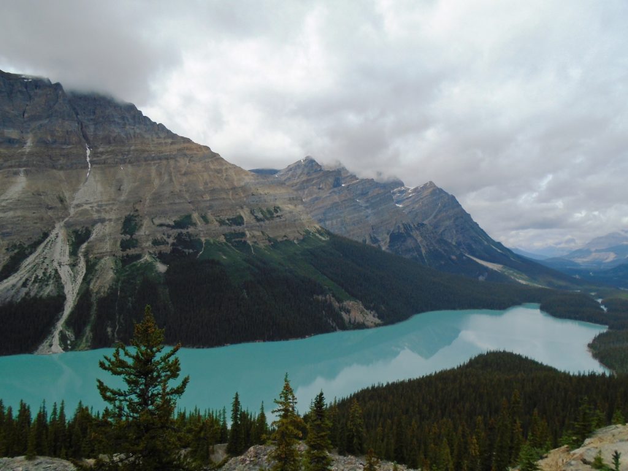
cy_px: 236
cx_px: 314
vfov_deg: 53.1
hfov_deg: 67.3
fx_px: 472
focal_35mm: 26
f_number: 8
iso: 100
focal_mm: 4.6
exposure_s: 1/250
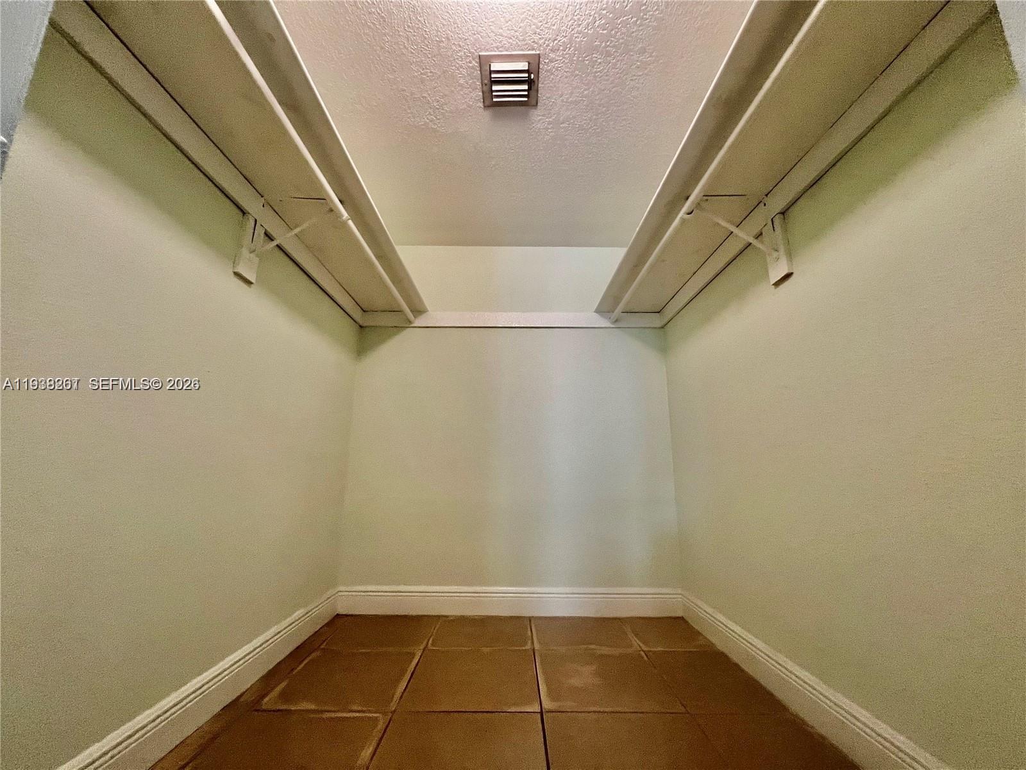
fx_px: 385
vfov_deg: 89.9
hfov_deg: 106.2
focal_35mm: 13
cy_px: 385
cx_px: 513
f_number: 1.8
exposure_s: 1/60
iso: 320
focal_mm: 1.57
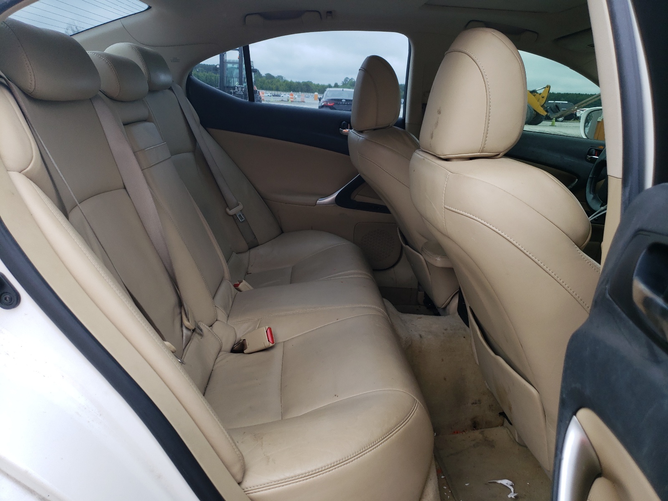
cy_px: 250
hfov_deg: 67.3
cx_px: 334
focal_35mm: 26
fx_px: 502
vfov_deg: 53.1
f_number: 1.5
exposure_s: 1/435
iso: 50
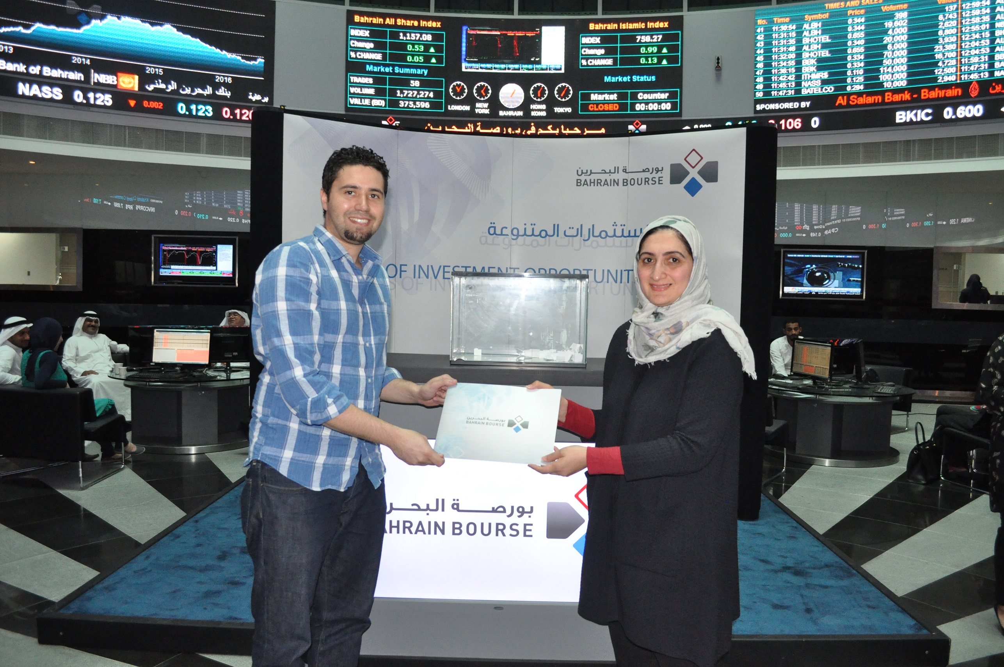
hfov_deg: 67.4
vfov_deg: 47.8
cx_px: 502
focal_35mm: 27
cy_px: 334
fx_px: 752
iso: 2200
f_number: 4.5
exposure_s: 1/200
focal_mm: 18
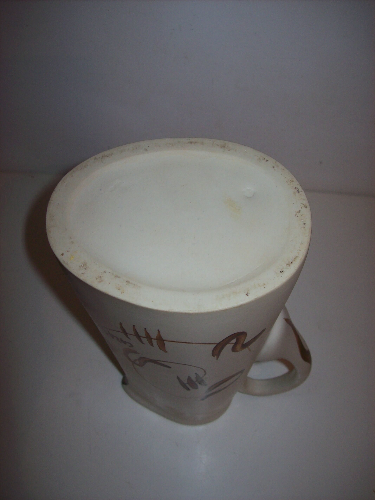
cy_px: 250
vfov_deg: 51.4
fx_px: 520
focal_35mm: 36
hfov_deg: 39.6
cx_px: 188
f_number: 2.7
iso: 80
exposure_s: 1/64
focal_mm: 6
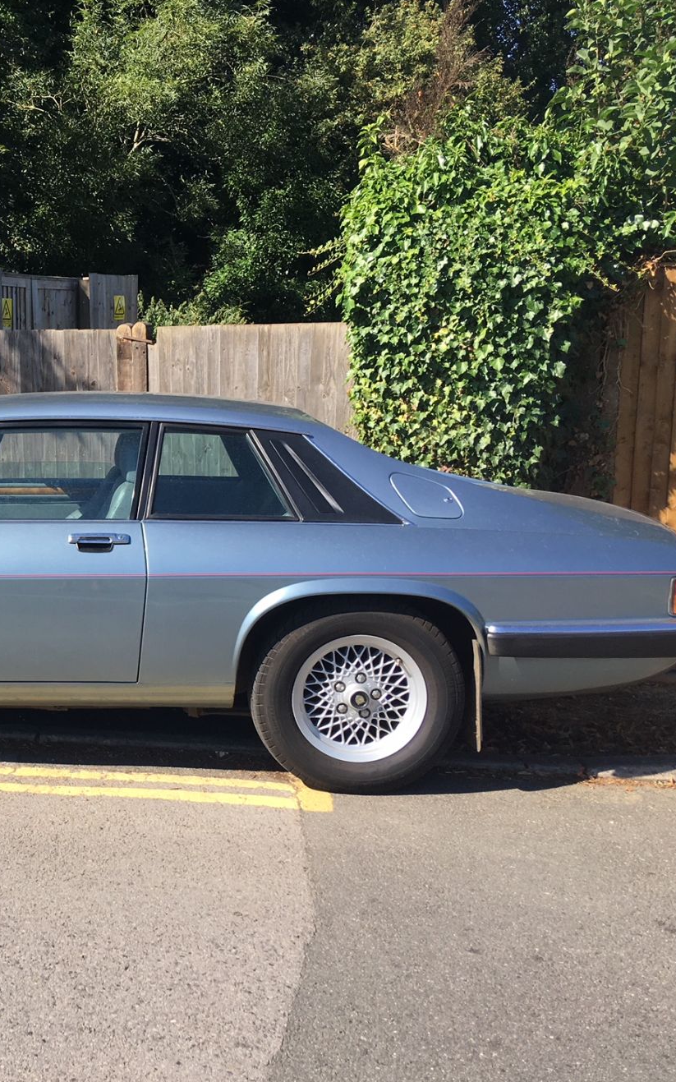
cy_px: 552
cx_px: 8
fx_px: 1238
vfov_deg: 47.2
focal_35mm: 42
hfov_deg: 28.7
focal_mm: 4.15
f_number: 2.2
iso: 25
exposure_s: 1/699
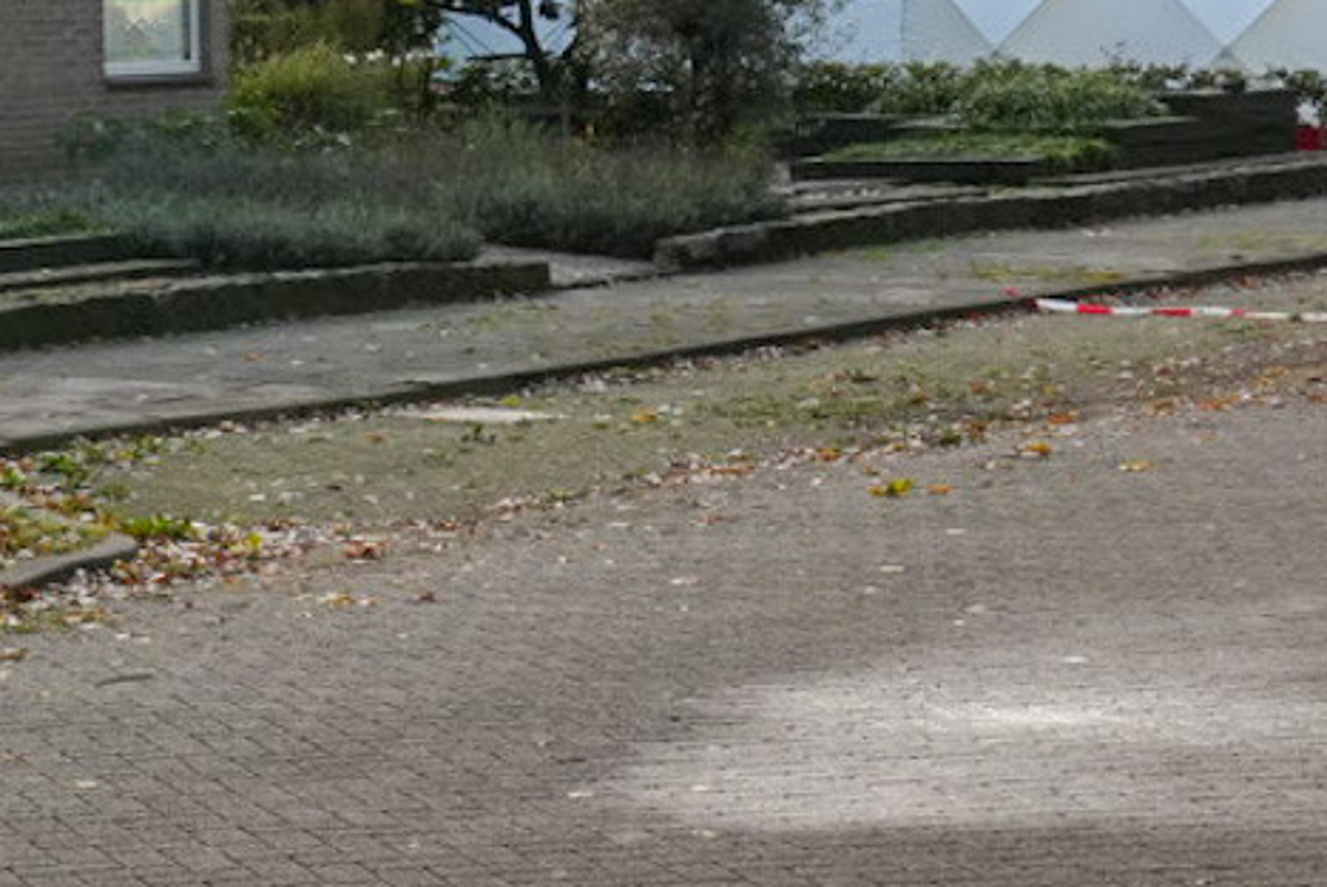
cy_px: 246
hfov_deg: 13.6
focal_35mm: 148
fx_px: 5459
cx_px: -28
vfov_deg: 9.3
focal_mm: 36
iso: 1250
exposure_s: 1/250
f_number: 8
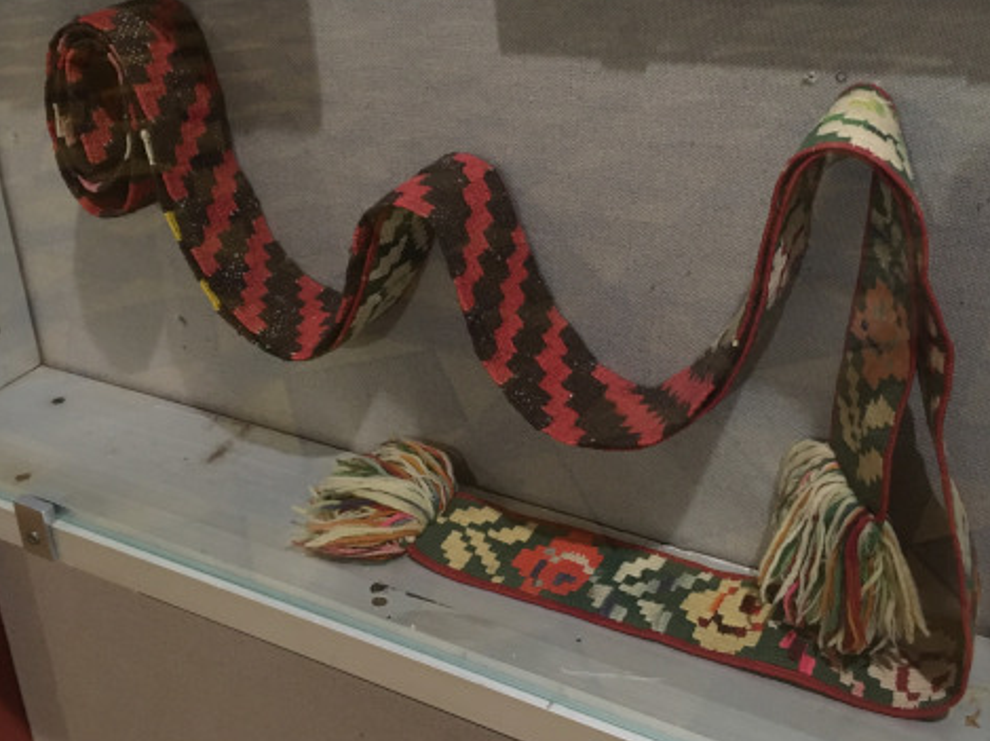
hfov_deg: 58.3
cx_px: 526
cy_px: 349
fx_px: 886
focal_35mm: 31
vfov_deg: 45.4
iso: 400
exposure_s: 1/17
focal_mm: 4.15
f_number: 2.2
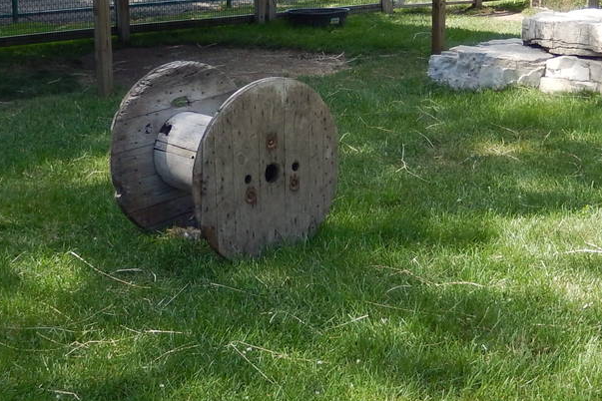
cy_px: 133
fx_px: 1154
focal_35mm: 69
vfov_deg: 19.7
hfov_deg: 29.2
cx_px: 282
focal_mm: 4.5
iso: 125
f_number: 3.4
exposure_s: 1/400
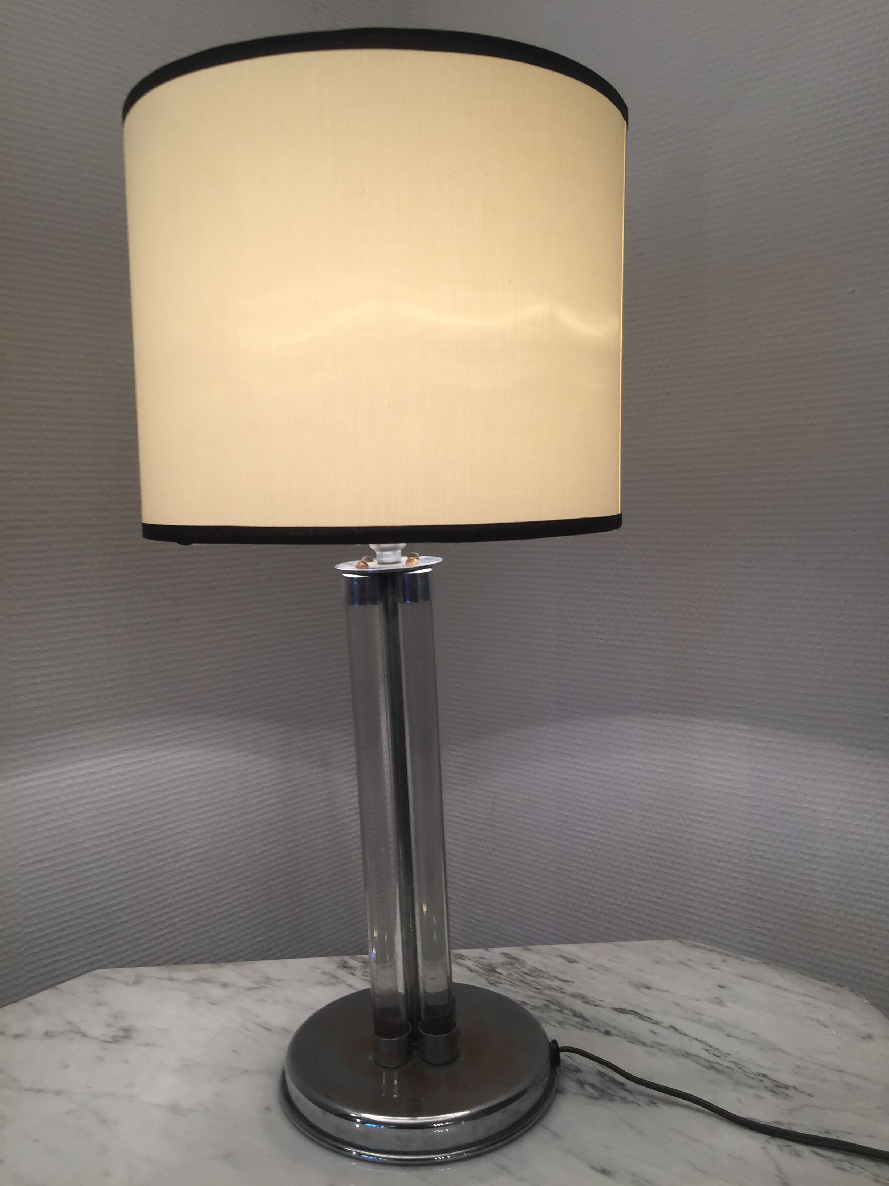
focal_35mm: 29
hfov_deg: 48.2
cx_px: 444
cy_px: 593
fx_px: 993
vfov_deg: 61.7
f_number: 2.2
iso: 32
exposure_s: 1/50
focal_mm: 4.15
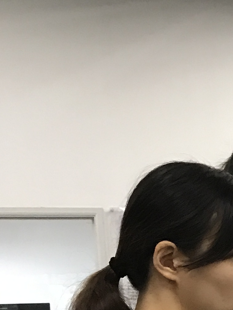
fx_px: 1005
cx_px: 461
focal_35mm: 112
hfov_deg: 11.9
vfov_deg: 16.2
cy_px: 451
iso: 80
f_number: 1.8
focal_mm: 3.99
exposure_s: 1/17
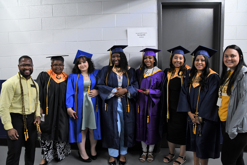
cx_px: 124
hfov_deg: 67.4
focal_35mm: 27
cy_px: 82
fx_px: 185
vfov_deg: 47.9
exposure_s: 1/80
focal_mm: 18
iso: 2000
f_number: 5
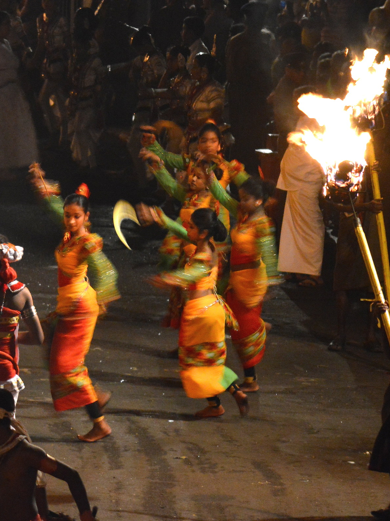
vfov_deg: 4.6
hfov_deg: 3.4
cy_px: 261
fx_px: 6536
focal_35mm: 435
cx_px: 6
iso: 3200
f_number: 5.6
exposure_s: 1/20
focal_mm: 200
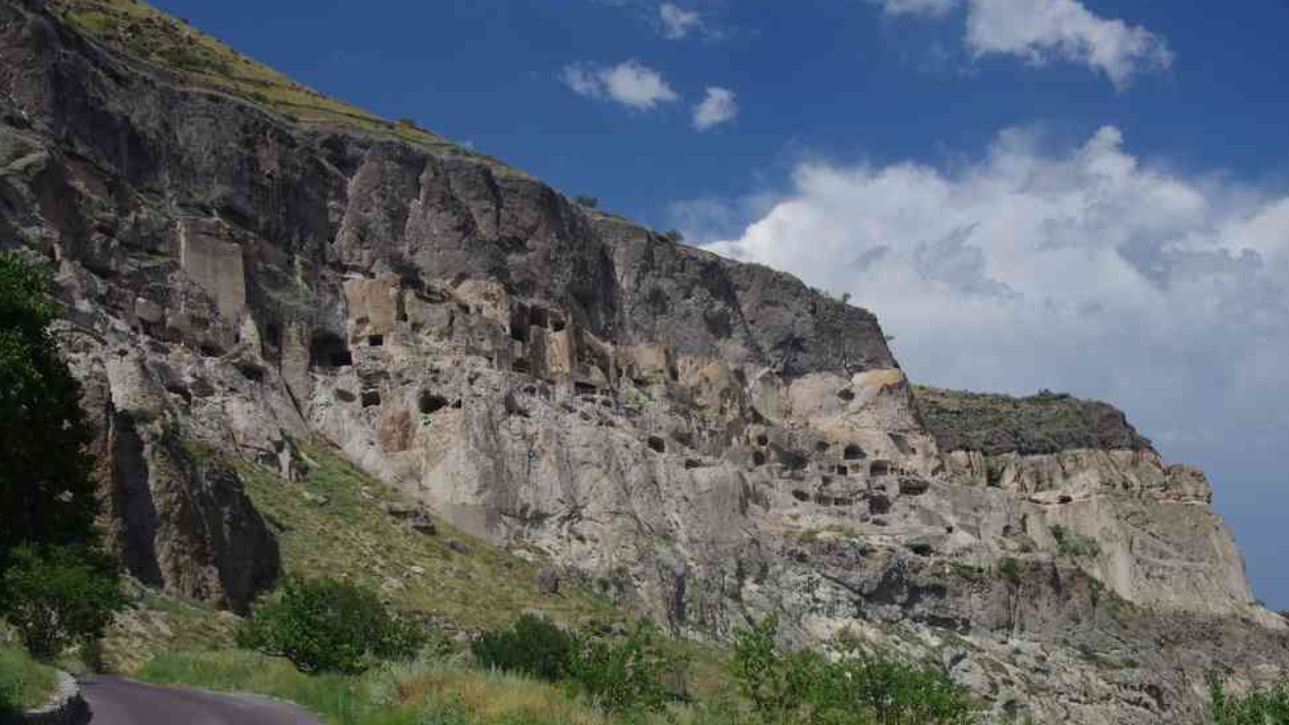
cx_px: 639
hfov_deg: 44.6
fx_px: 1572
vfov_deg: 25.9
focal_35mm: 46
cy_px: 426
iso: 200
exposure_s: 1/100
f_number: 11
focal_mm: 29.4
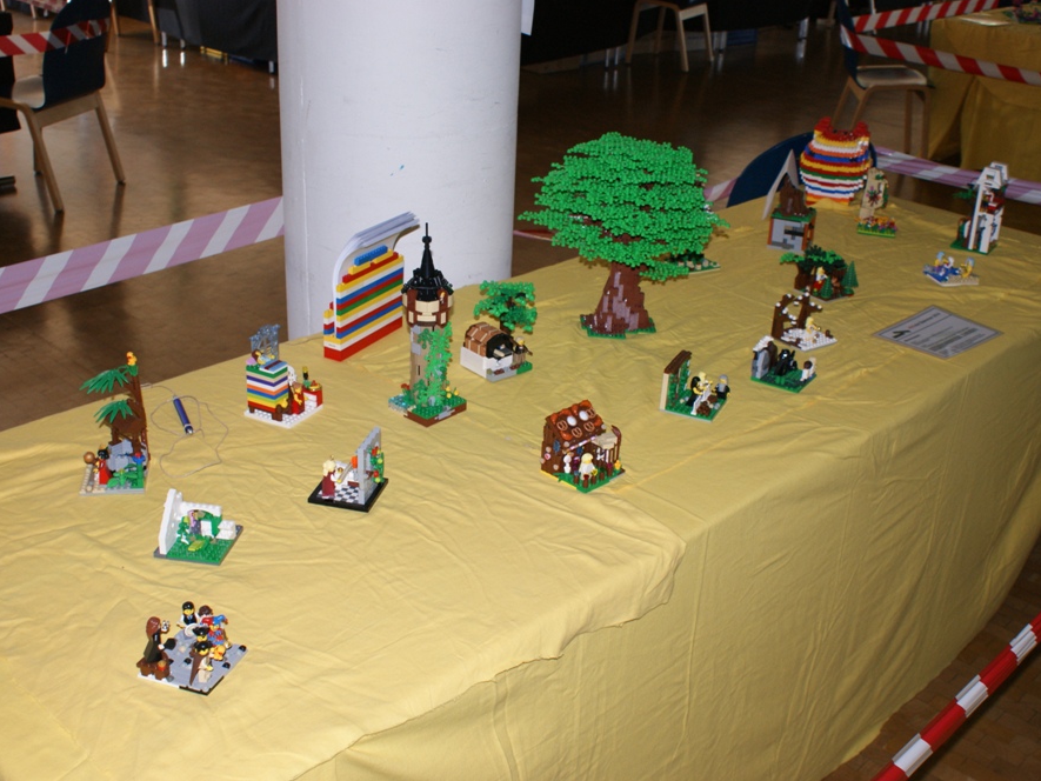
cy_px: 391
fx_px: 1203
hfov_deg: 46.8
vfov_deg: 36.0
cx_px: 539
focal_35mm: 40
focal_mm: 24
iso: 400
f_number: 5.6
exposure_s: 1/60
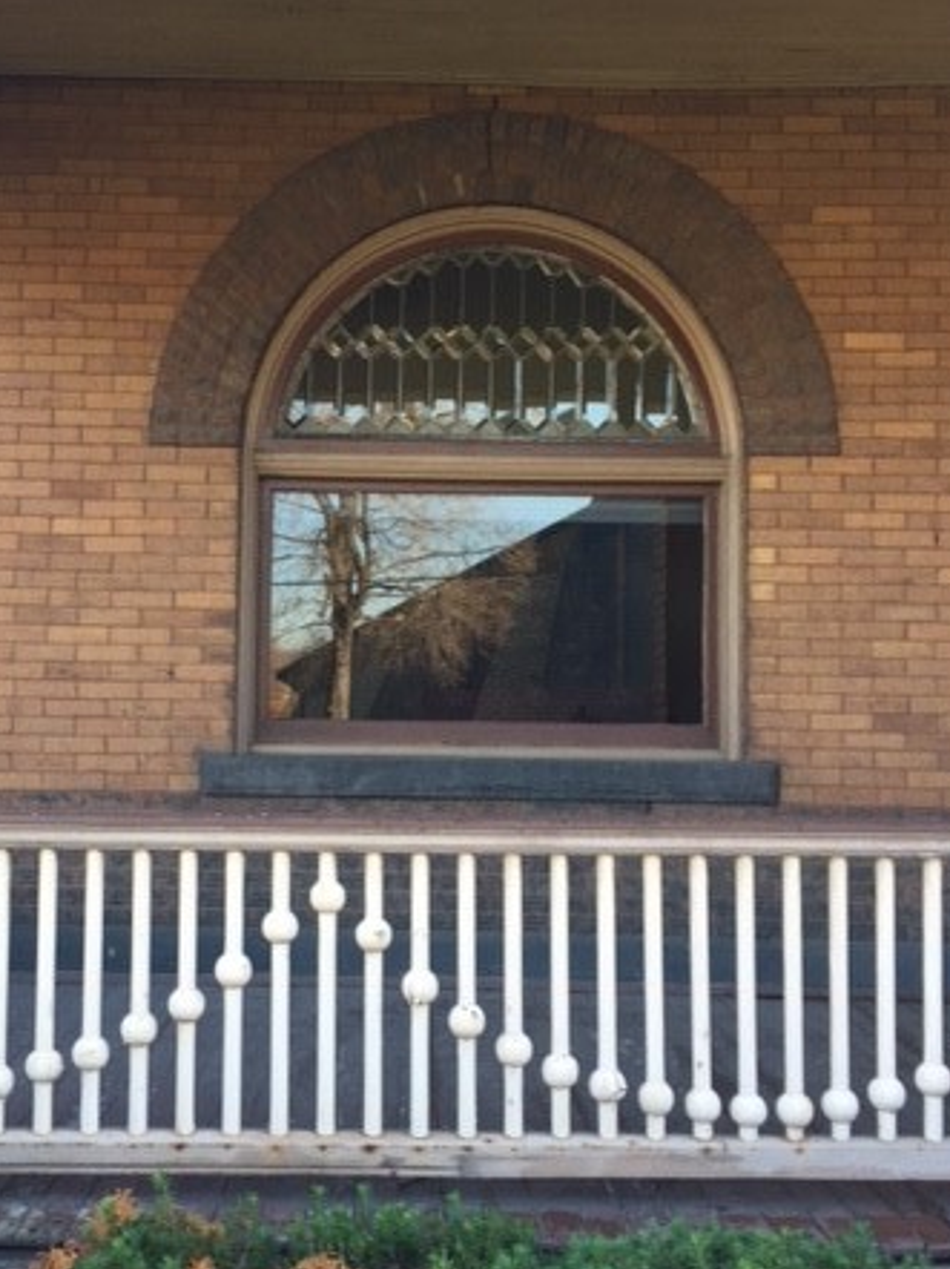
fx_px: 1538
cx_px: 396
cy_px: 637
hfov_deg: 34.2
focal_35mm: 42
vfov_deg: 44.8
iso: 40
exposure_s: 1/120
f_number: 2.2
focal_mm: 4.15
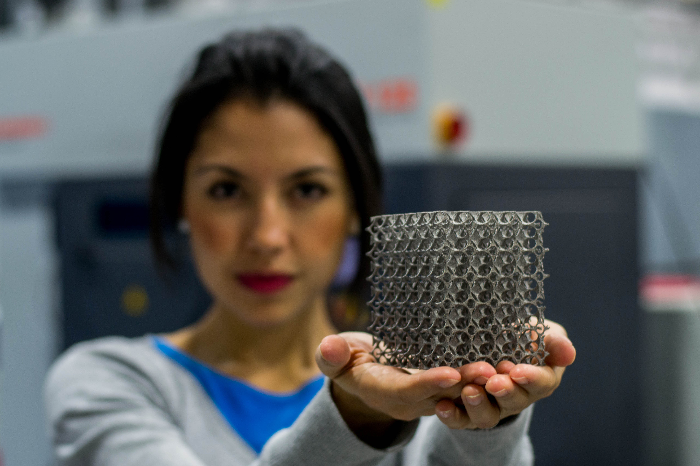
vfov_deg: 17.1
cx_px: 332
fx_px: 1555
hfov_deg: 25.4
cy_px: 237
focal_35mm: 80
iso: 200
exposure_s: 1/30
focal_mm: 50
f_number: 2.8
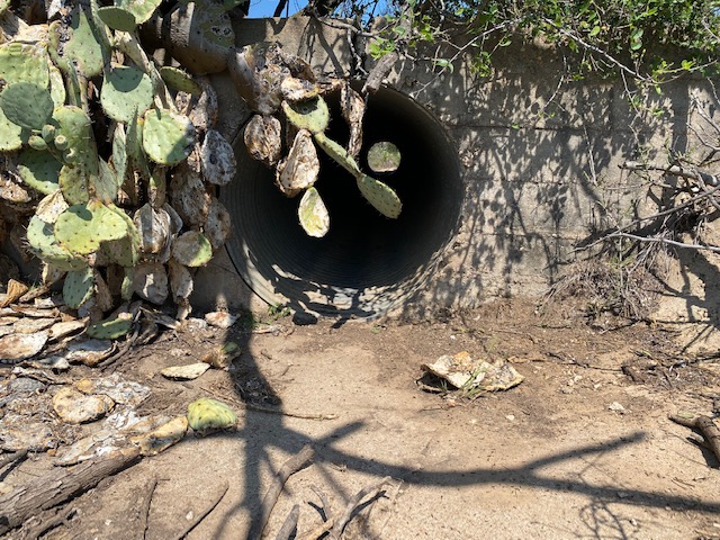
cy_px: 270
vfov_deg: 53.1
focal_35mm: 26
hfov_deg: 67.3
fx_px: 541
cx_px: 360
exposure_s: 1/2463
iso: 32
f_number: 1.8
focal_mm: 4.25
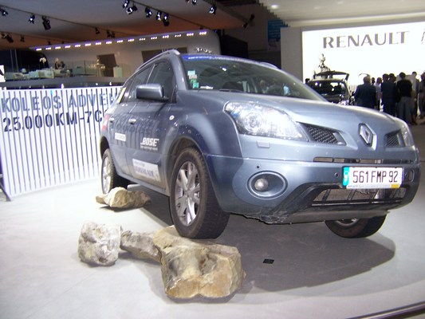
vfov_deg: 43.0
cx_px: 212
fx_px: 405
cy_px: 160
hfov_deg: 55.3
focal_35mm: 33
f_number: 2.8
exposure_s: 1/90
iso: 140
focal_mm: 5.5
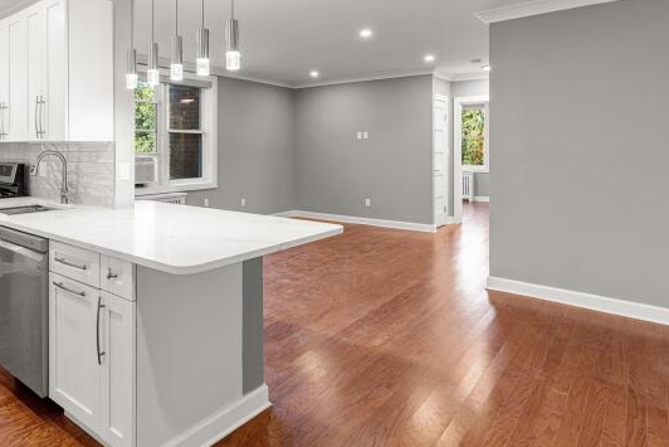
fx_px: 428
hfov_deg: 74.3
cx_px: 238
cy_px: 204
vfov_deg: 55.1
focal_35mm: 23
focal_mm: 17
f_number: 8
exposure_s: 1/1.25
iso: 125
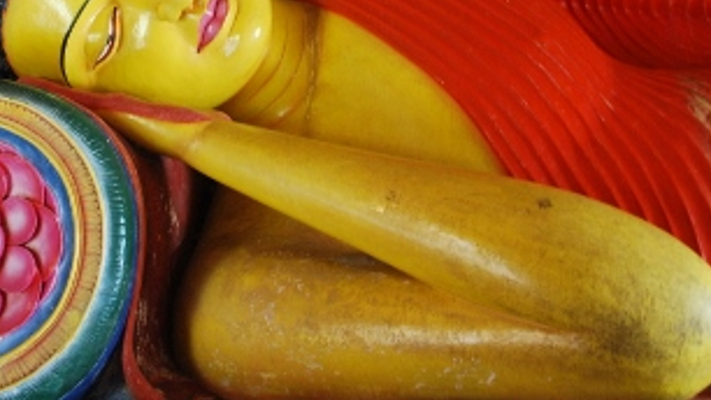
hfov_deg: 35.9
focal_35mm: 58
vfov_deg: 20.3
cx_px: 295
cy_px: 45
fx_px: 1093
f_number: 4
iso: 800
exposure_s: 1/10
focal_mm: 22
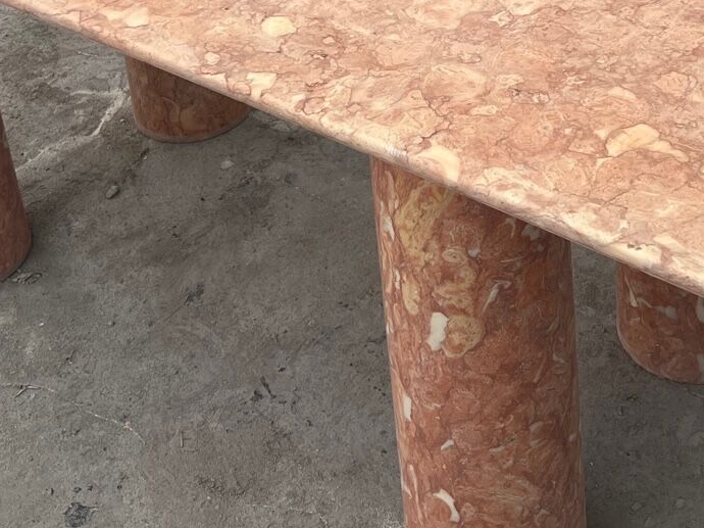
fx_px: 1545
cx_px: 449
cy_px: -121
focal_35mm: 76
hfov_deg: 25.6
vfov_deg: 18.3
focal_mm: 5.7
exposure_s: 1/909
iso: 50
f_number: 1.5
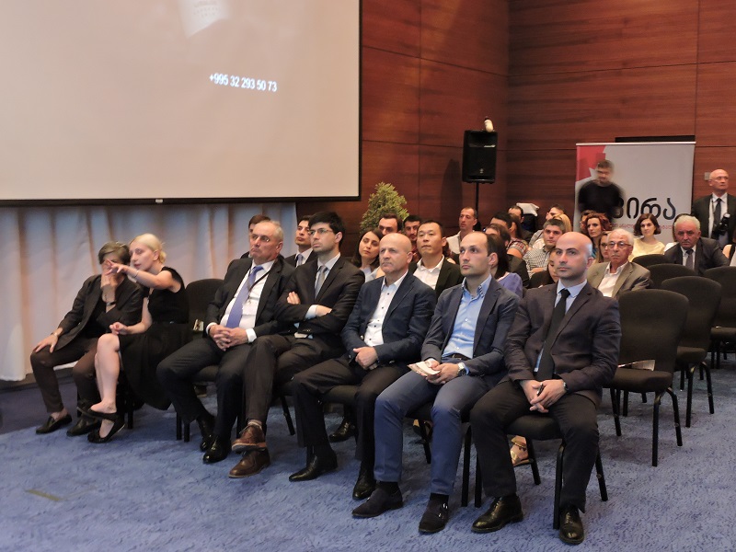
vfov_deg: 32.2
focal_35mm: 45
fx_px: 957
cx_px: 368
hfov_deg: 42.1
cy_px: 276
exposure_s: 1/4
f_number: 4
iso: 800
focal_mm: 8.1
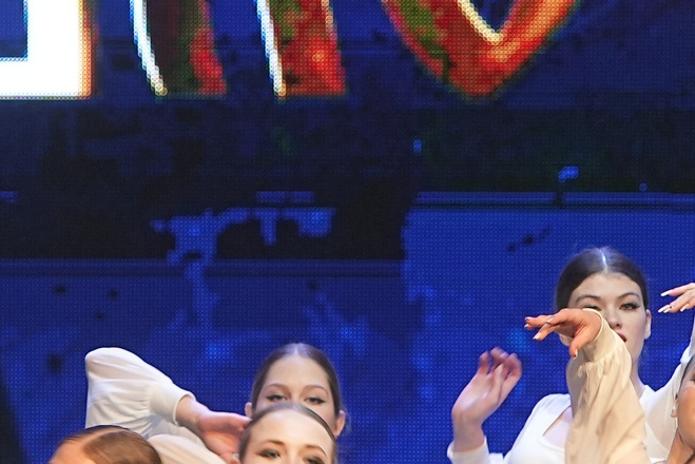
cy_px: 520
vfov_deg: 2.3
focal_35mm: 594
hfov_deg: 3.5
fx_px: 11472
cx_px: 70
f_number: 4
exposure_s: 1/200
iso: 1600
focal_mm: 153
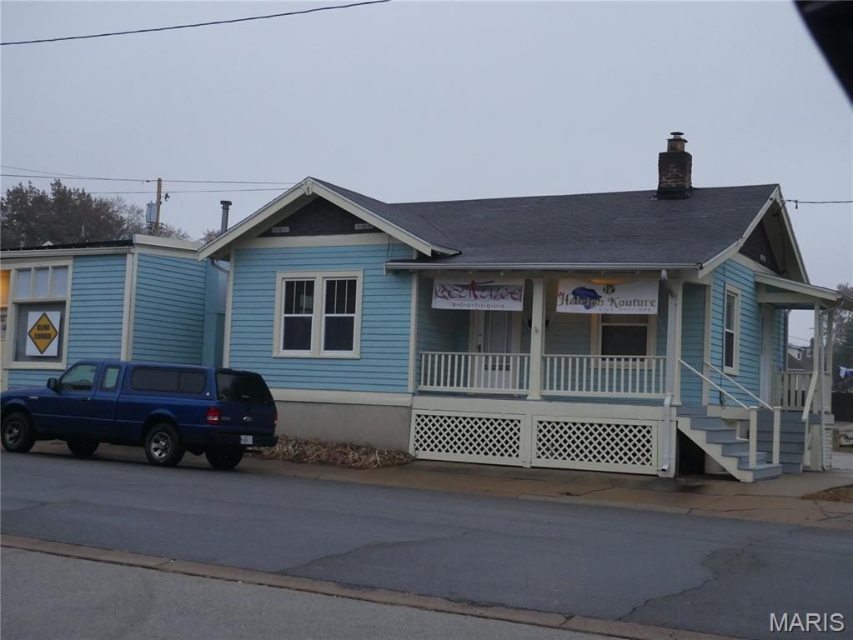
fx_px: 1233
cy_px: 320
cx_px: 426
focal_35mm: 50
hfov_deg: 38.2
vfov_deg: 29.1
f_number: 5.3
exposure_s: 1/250
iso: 2500
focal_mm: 25
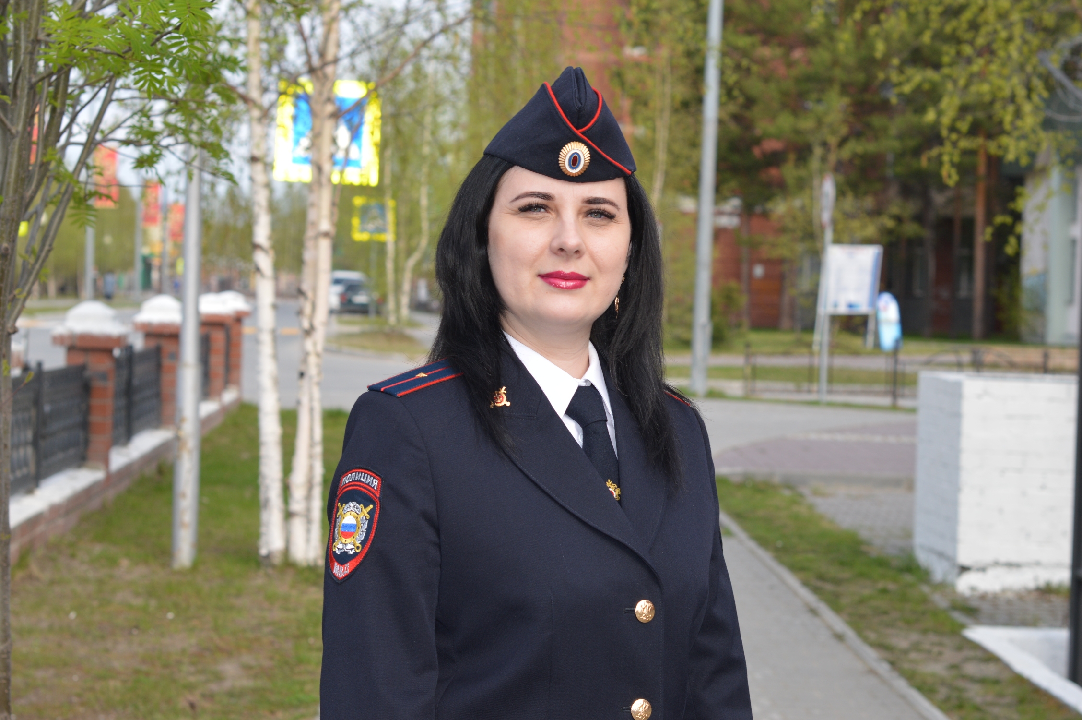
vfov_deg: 18.1
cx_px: 541
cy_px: 360
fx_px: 2252
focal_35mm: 75
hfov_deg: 27.0
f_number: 5.6
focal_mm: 50
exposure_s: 1/200
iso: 100
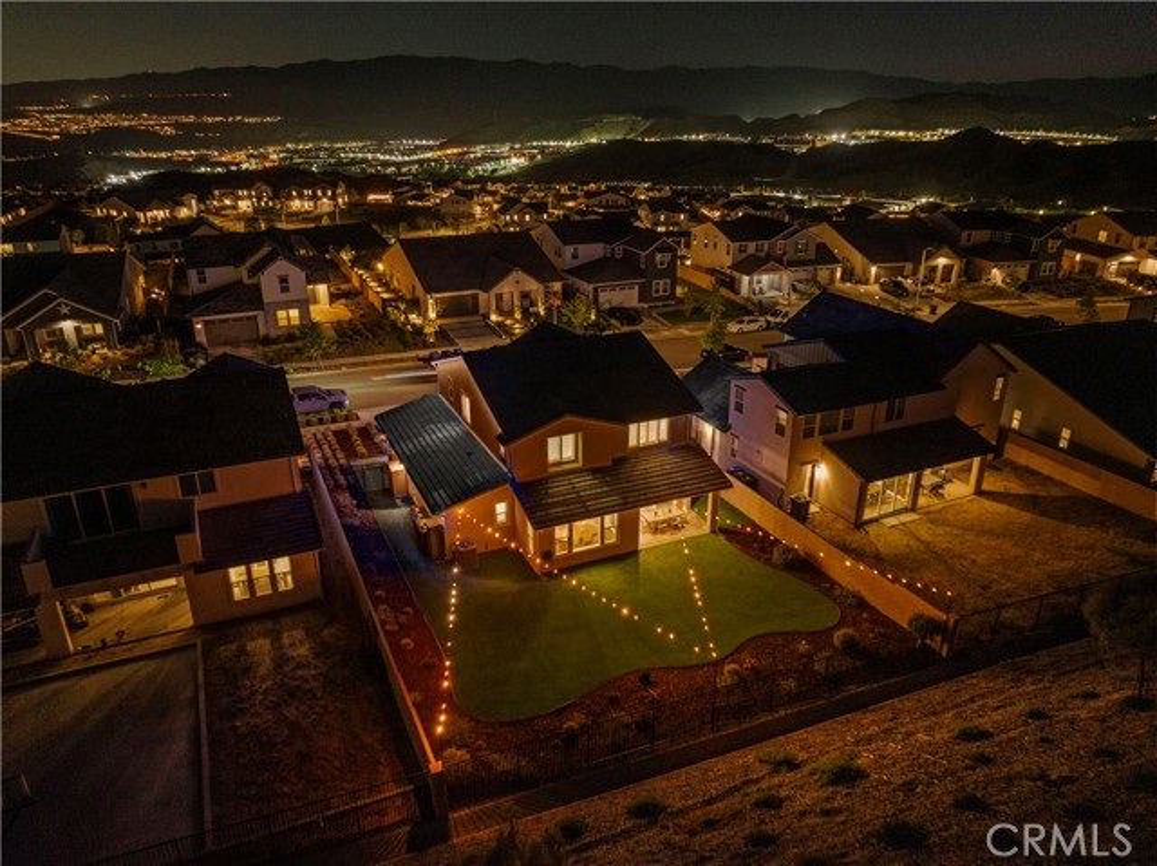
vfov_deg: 56.8
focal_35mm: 24
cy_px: 433
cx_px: 578
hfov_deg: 71.6
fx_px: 802
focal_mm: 12.29
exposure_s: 1/2.5
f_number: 2.8
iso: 800
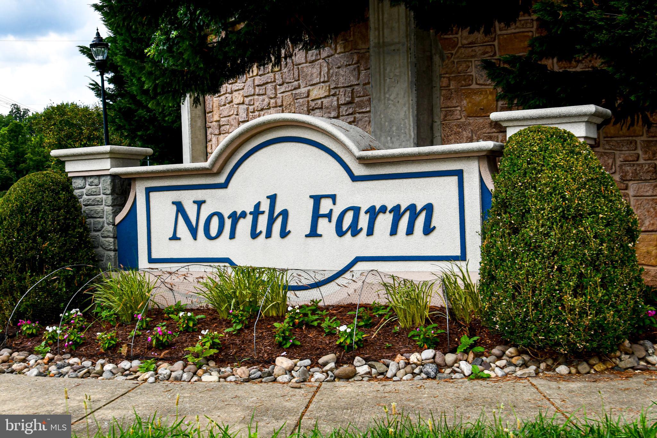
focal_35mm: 36
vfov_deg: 36.9
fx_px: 657
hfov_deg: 53.1
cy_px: 219
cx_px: 328
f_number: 7.1
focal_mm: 24
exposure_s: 1/200
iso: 100
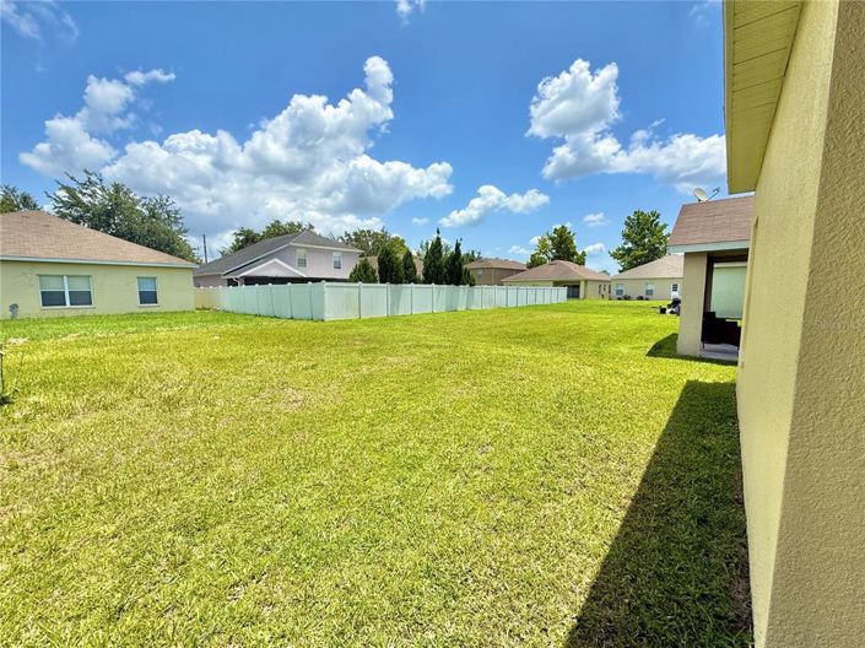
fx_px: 350
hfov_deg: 102.1
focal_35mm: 14
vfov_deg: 85.6
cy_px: 324
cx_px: 432
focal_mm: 2.22
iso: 50
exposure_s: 1/2841
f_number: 2.2
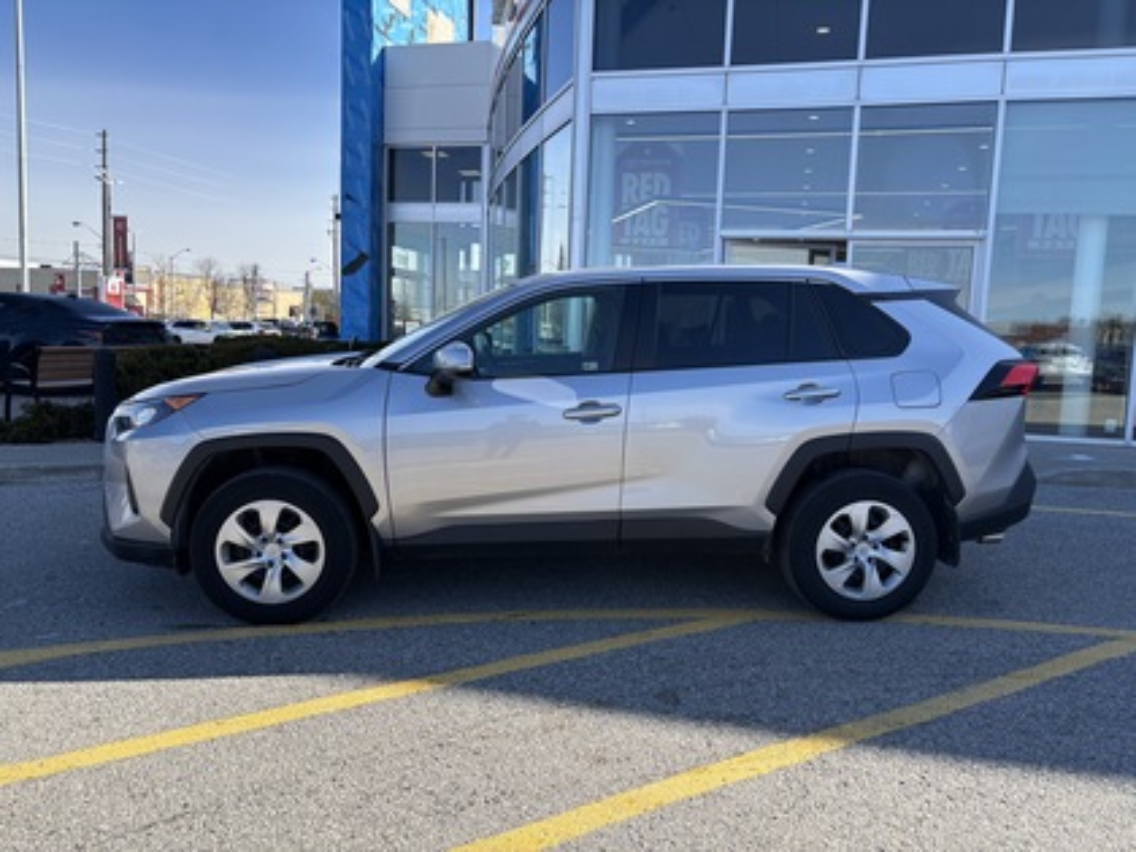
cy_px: 426
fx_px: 853
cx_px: 568
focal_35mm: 26
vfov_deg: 53.1
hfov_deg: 67.3
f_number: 1.6
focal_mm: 5.96
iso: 50
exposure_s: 1/1590
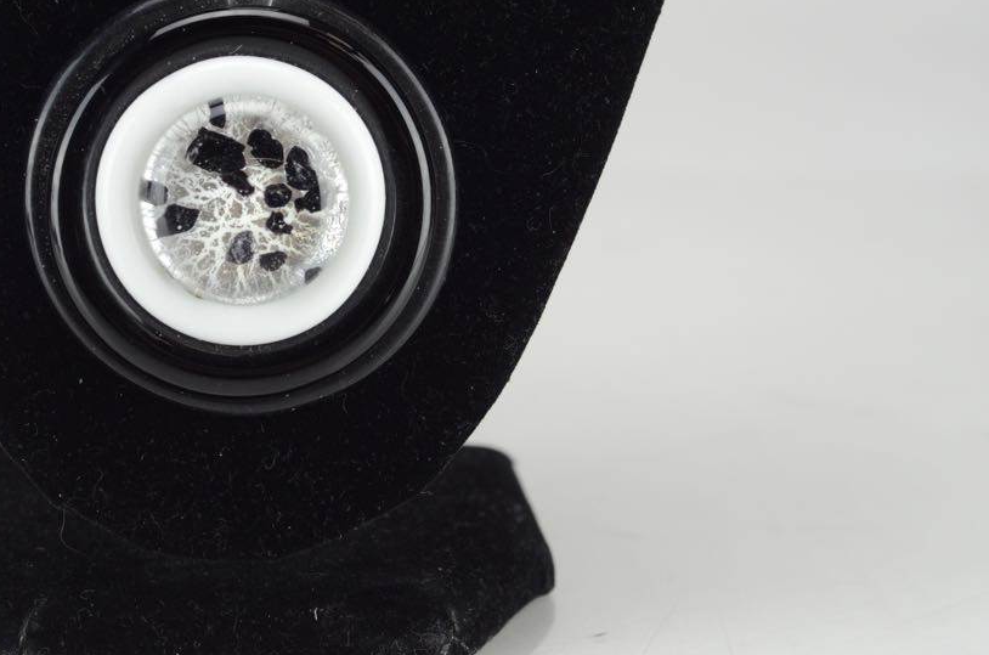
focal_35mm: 118
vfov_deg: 11.5
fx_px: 3235
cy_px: 180
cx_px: 261
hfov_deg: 17.3
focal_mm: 50
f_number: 5
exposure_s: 1/125
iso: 640
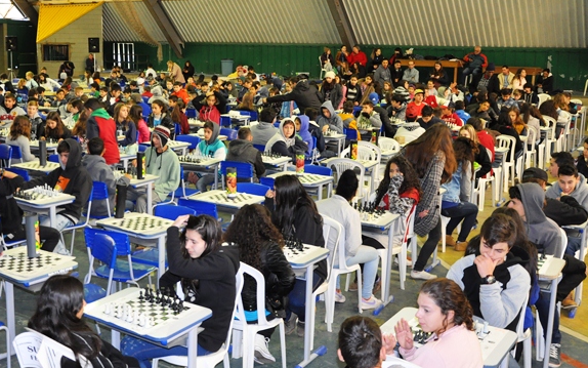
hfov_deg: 44.0
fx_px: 717
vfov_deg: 28.8
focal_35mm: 45
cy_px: 167
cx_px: 198
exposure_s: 1/60
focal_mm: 21
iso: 800
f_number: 3.8
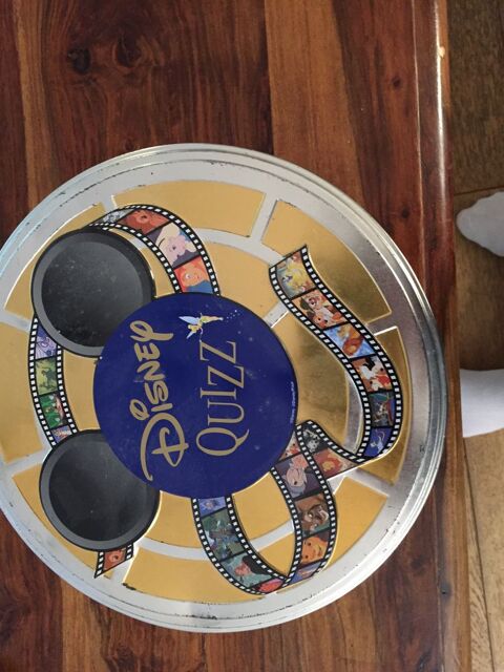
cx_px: 252
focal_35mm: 29
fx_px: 563
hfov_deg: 48.2
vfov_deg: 61.7
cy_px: 336
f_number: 2.2
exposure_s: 1/17
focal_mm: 4.15
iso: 500
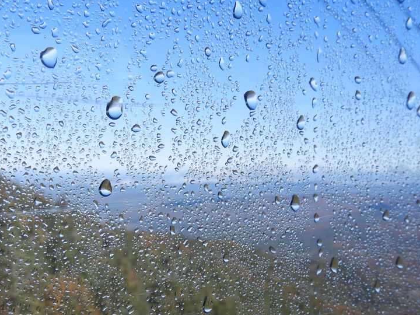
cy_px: 238
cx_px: 202
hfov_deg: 39.7
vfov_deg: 29.8
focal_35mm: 48
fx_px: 582
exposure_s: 1/1000
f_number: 3.3
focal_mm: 4.3
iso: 100
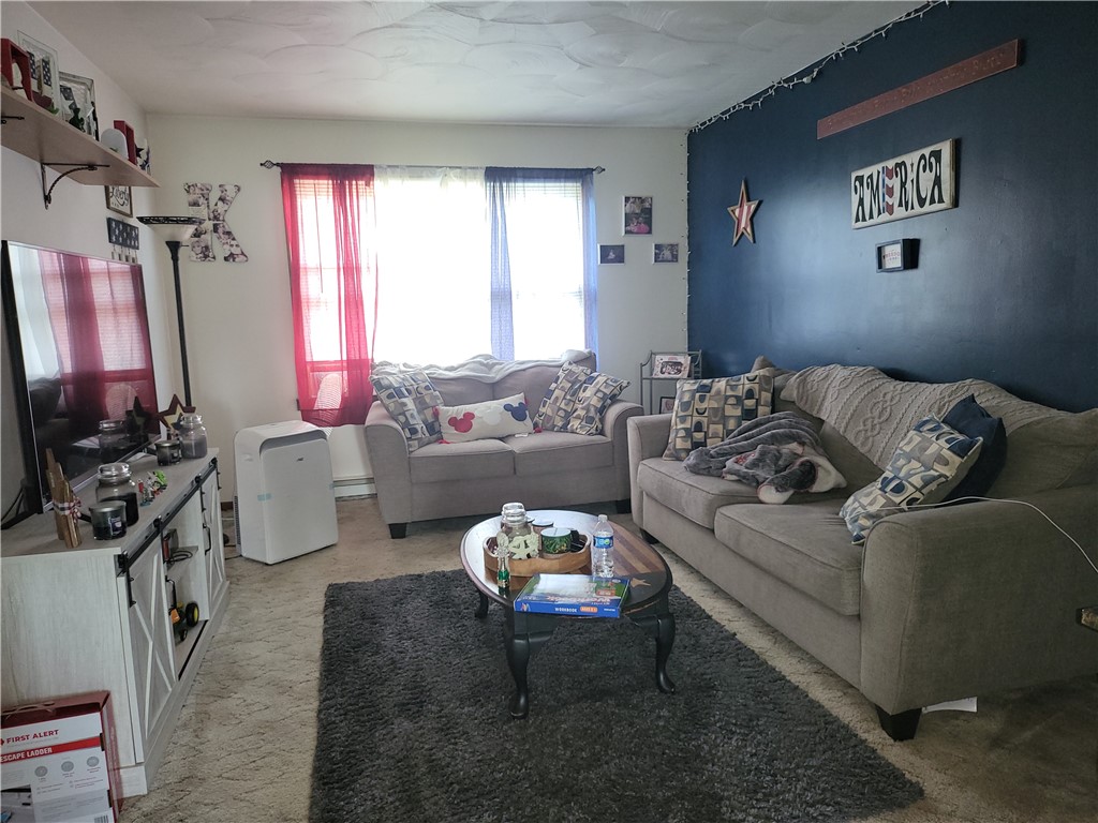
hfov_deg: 71.6
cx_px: 549
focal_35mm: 24
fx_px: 761
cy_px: 412
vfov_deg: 56.8
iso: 125
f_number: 1.8
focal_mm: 5
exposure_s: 1/17.2
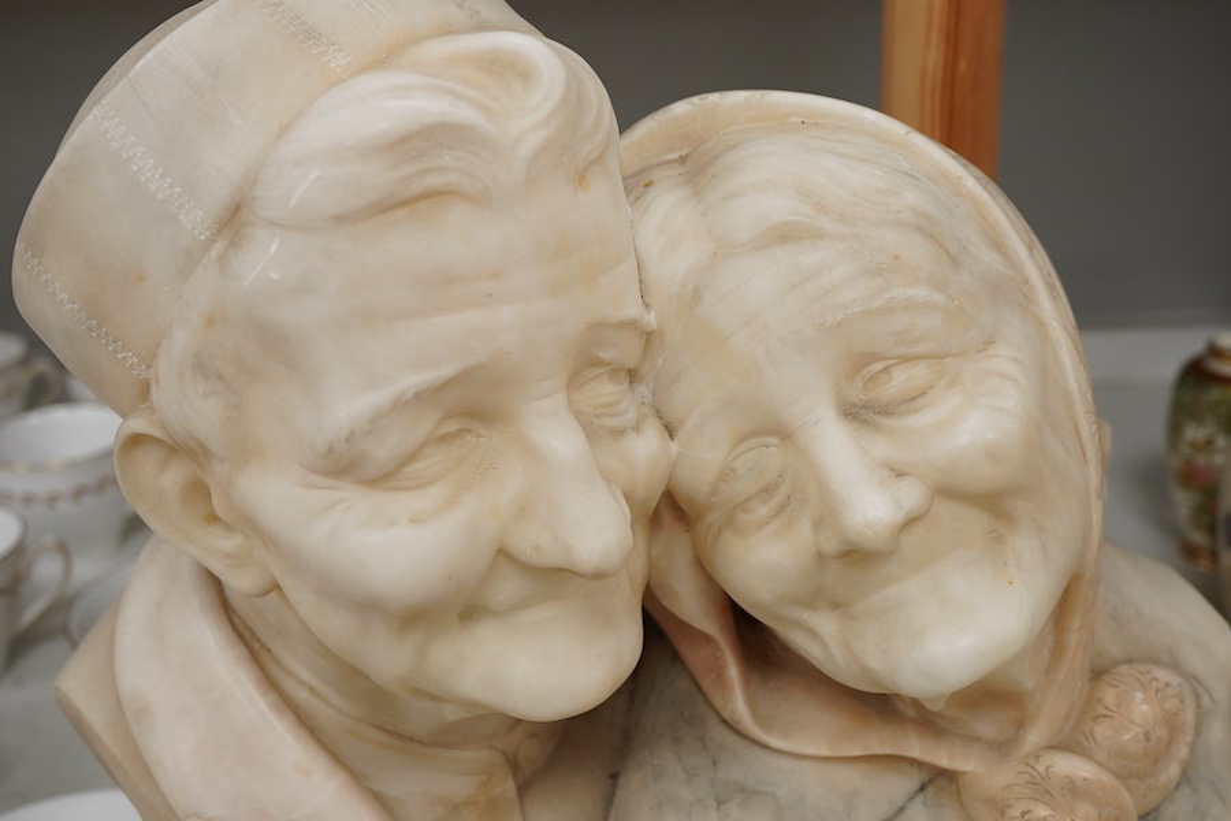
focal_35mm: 45
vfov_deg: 29.9
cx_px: 616
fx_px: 1539
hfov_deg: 43.6
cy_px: 410
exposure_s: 1/160
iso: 1250
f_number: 9
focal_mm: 30
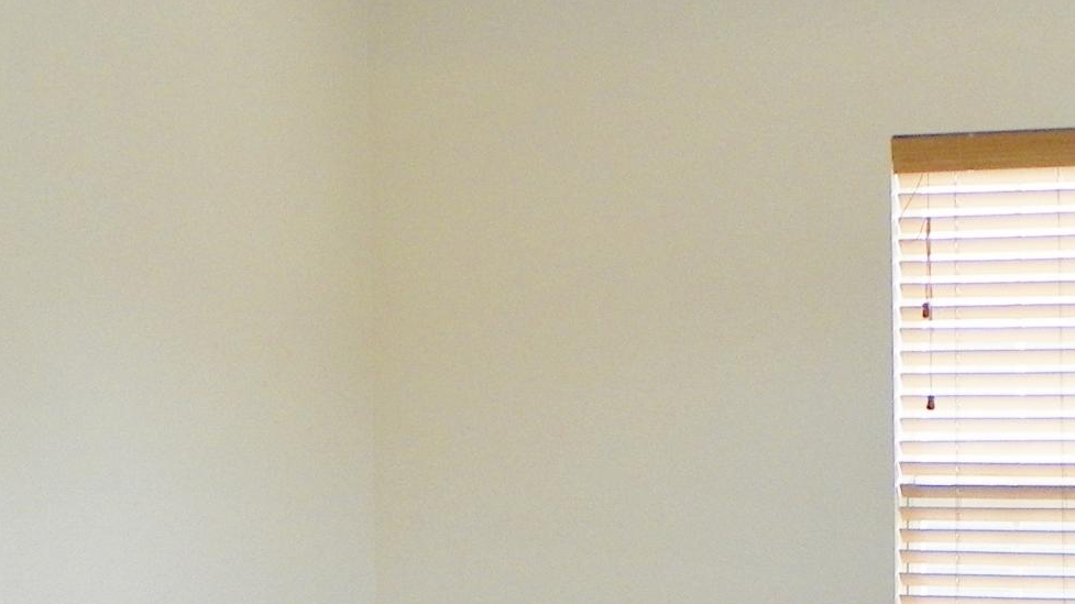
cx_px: 362
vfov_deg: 13.6
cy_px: 641
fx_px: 2479
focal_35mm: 87
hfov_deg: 24.4
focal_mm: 4.6
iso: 64
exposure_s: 1/50
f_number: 2.8
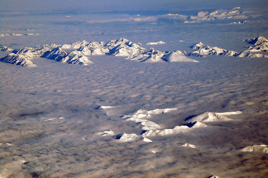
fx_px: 1116
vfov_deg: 9.1
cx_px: 134
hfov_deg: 13.7
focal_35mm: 150
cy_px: 89
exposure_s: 1/500
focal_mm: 100
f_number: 11
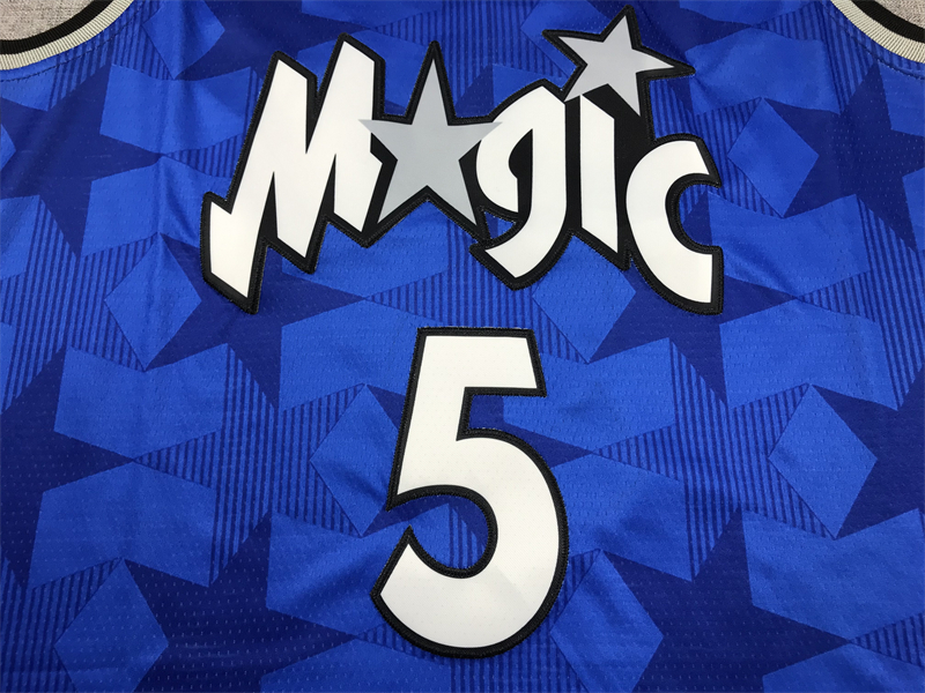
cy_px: 346
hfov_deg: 63.4
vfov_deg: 49.7
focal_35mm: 28
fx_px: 748
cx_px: 462
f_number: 1.8
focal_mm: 3.99
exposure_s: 1/100
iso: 32
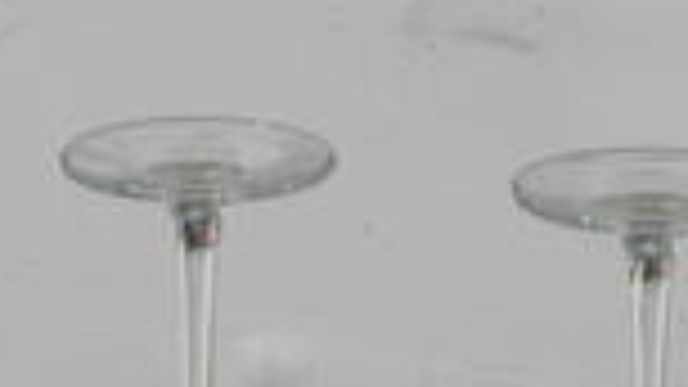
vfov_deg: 1.3
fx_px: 16908
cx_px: 76
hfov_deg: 2.3
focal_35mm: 927
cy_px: 0
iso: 64
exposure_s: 1/400
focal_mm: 36.32
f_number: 5.6
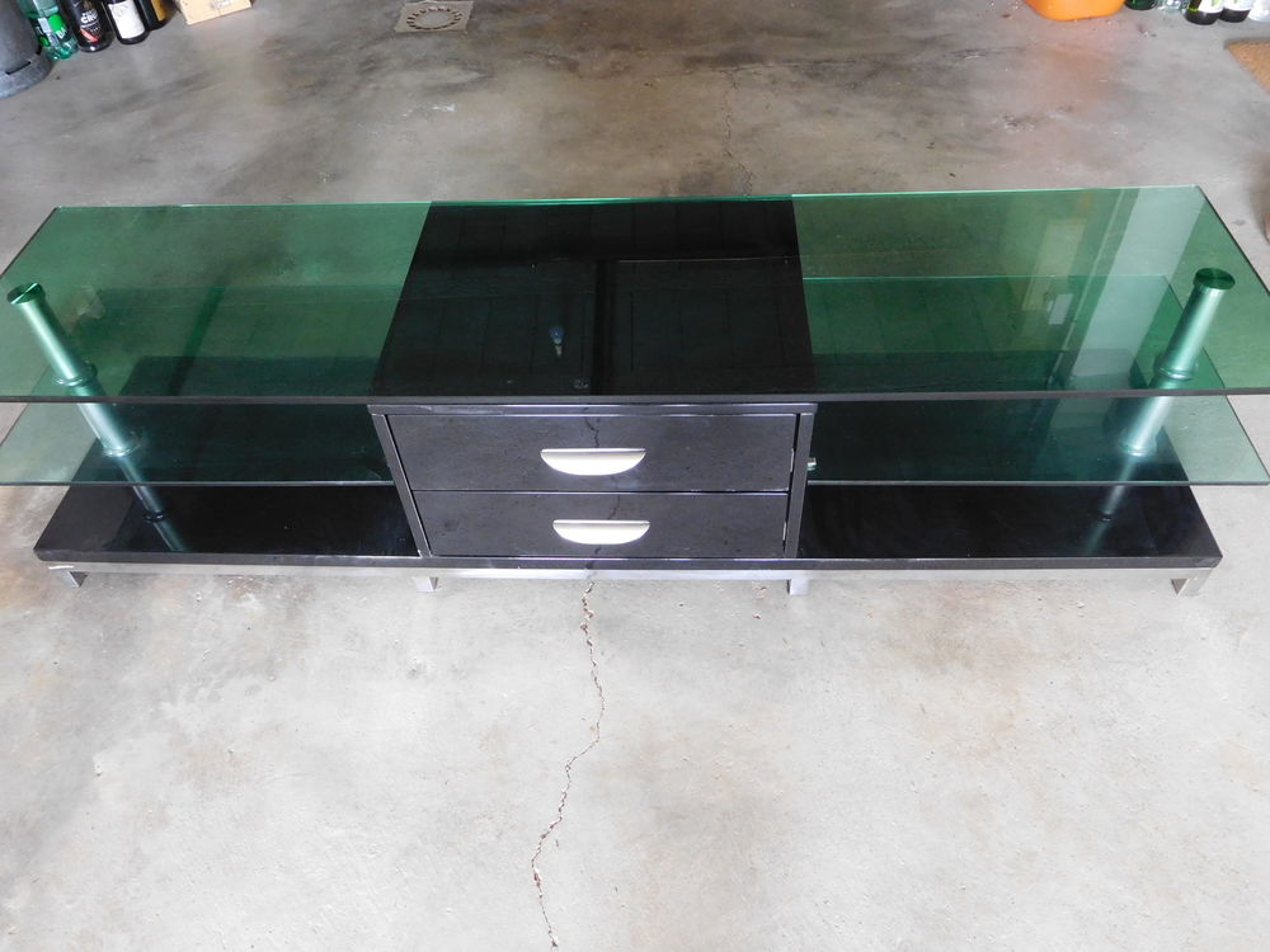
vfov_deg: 54.9
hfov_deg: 69.4
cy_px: 476
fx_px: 917
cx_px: 635
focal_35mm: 25
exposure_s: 1/20
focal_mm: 4.5
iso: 400
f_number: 3.4
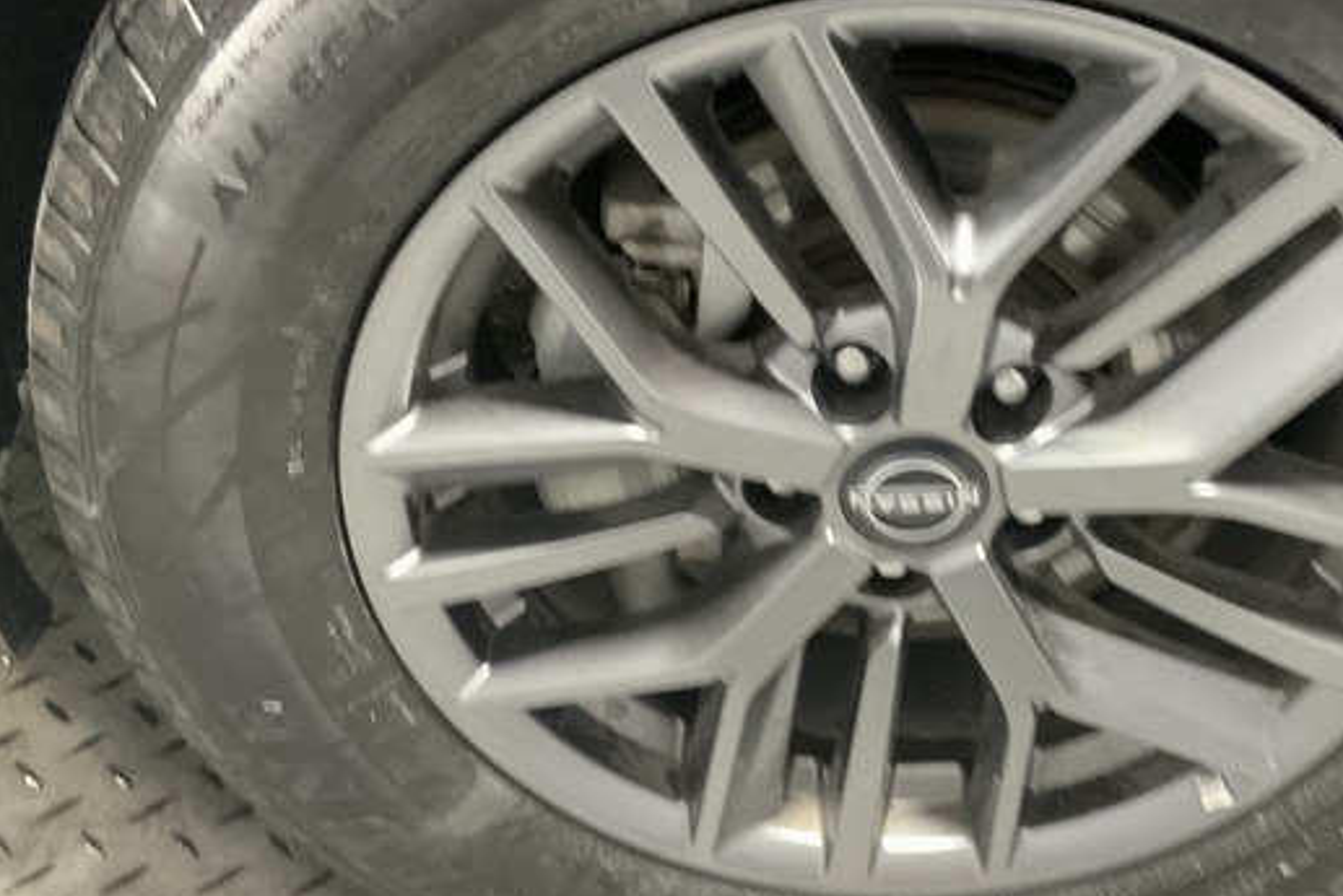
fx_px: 2090
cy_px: 369
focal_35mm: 56
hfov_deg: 35.2
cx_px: 909
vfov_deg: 24.2
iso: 200
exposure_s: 1/40
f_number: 1.8
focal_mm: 3
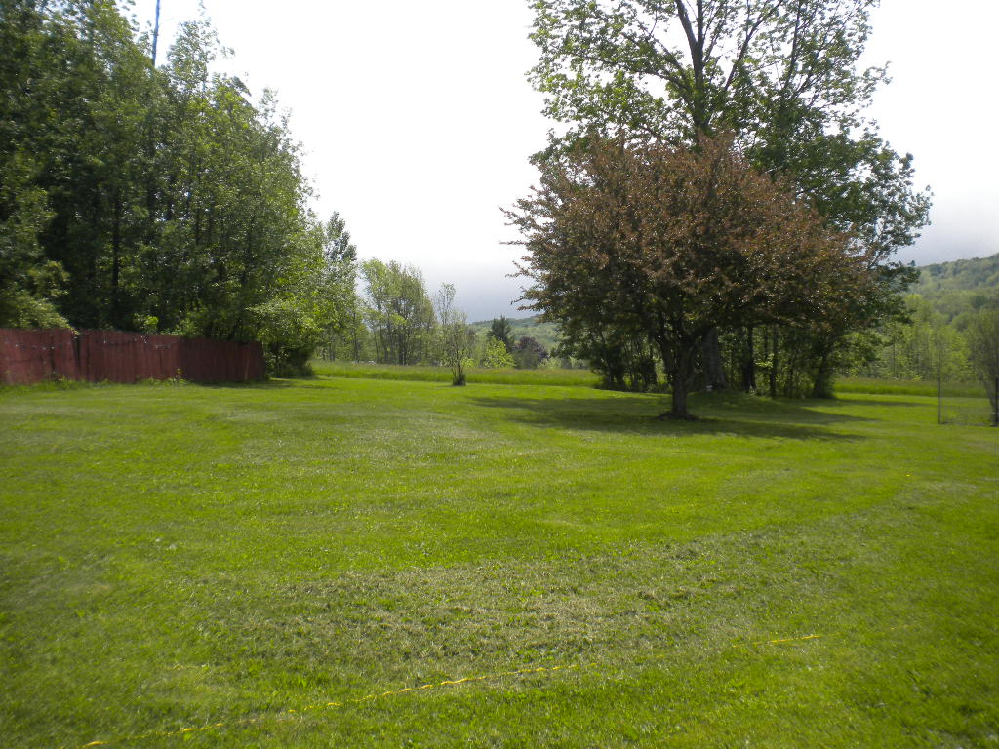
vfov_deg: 40.7
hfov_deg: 52.6
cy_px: 374
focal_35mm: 35
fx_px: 1010
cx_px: 500
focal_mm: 6.3
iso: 113
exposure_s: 1/797
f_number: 4.6
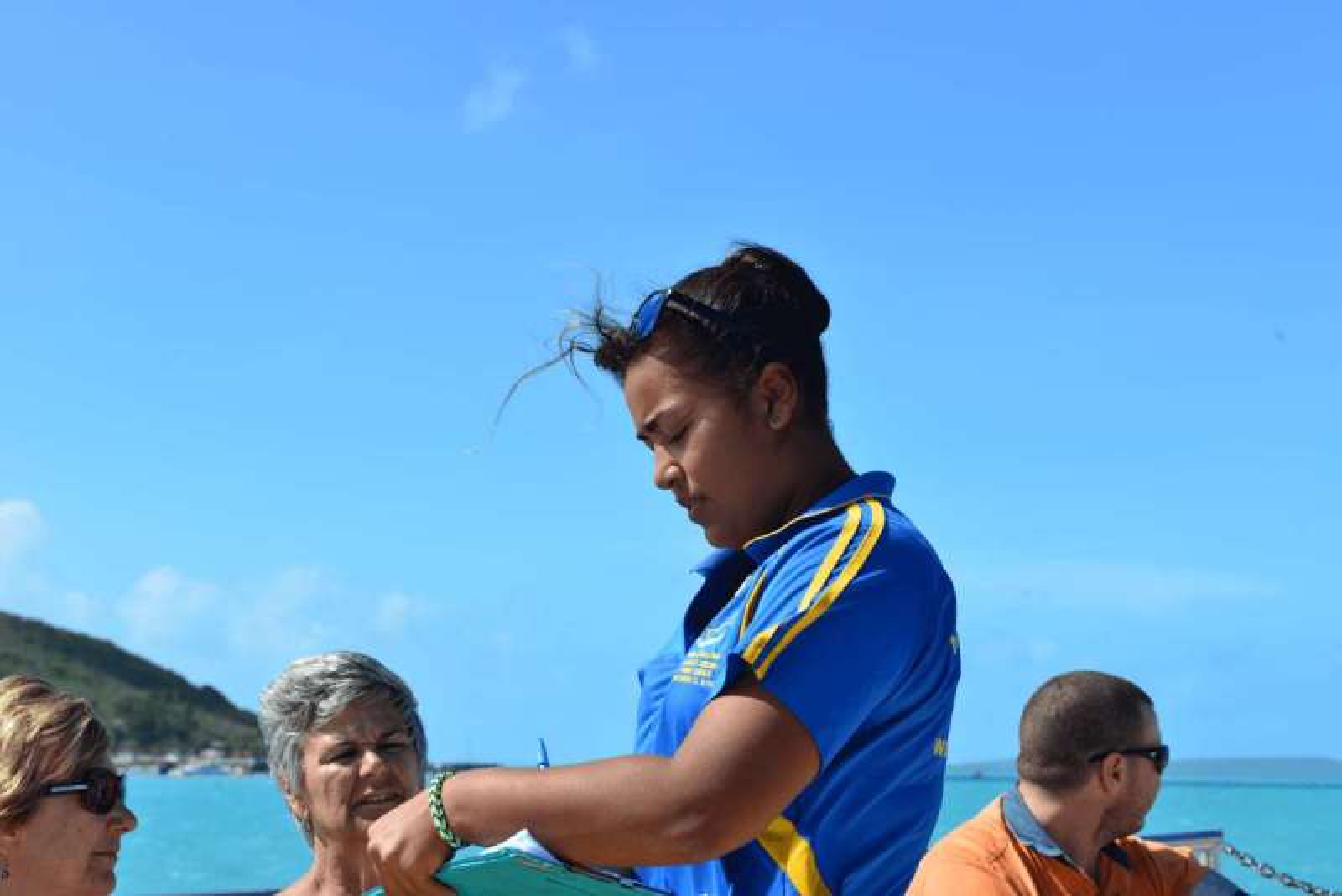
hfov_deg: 28.8
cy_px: 448
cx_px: 671
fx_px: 2610
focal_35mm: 70
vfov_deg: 19.5
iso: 250
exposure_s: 1/400
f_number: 10
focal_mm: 70
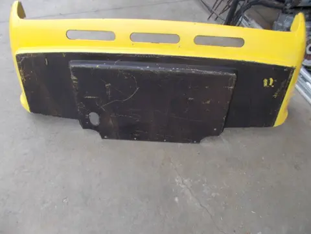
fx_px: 234
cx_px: 156
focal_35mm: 26
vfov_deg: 53.1
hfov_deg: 67.3
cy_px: 117
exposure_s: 1/80
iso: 80
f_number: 3.2
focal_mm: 4.6
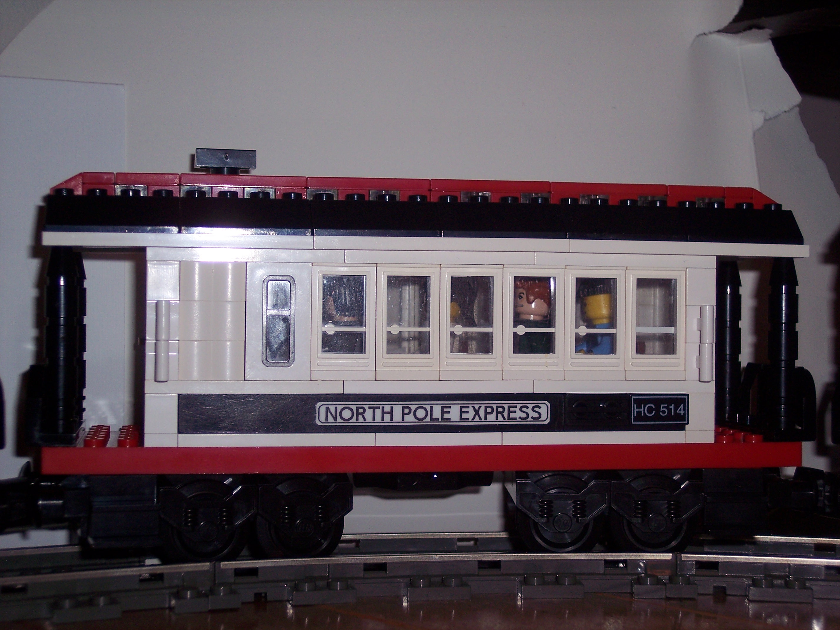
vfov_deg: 22.6
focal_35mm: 65
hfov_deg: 29.8
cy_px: 315
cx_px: 420
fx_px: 1577
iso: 100
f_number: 3.4
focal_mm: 13.3
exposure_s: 1/90
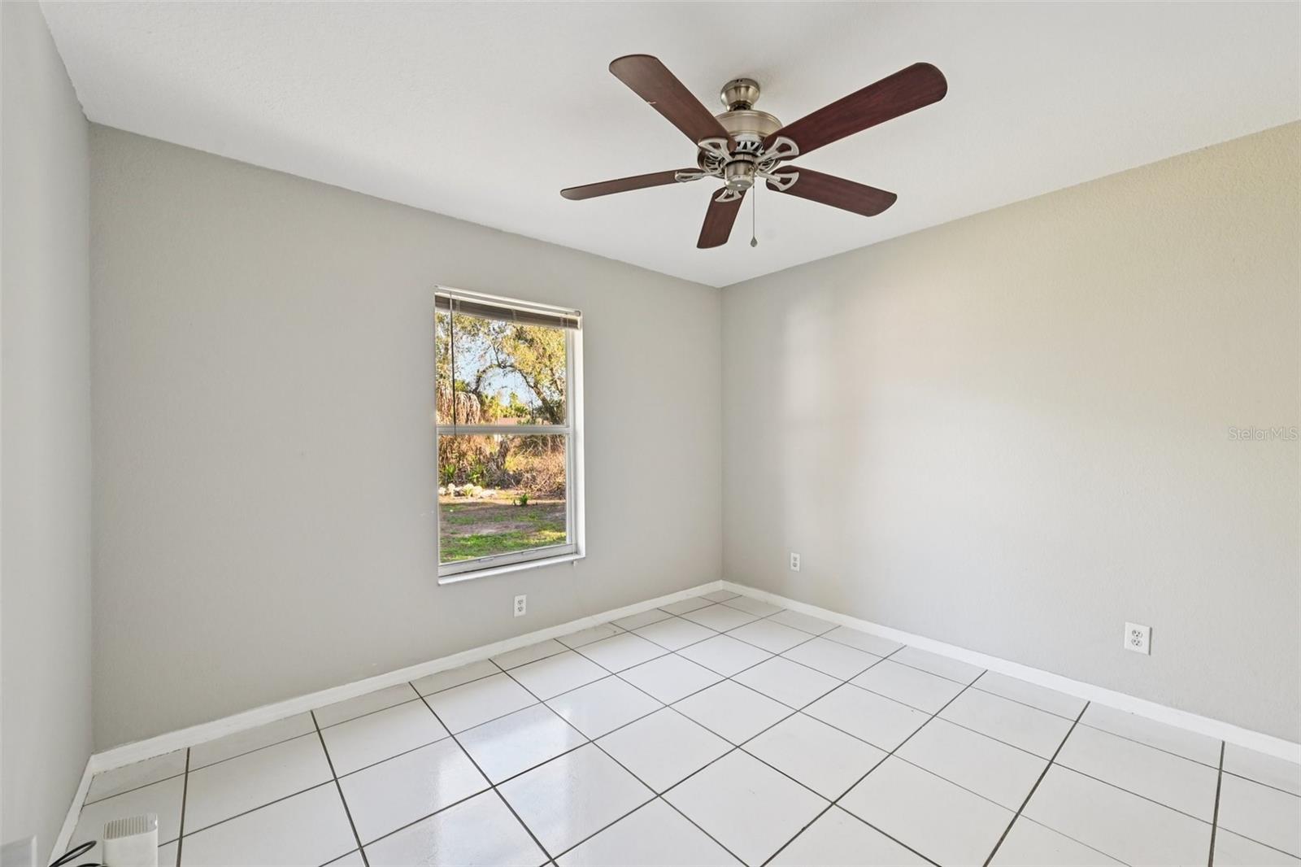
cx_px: 650
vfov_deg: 81.2
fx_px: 506
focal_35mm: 14
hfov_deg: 104.3
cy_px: 434
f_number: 8
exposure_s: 1/50
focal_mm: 14
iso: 400
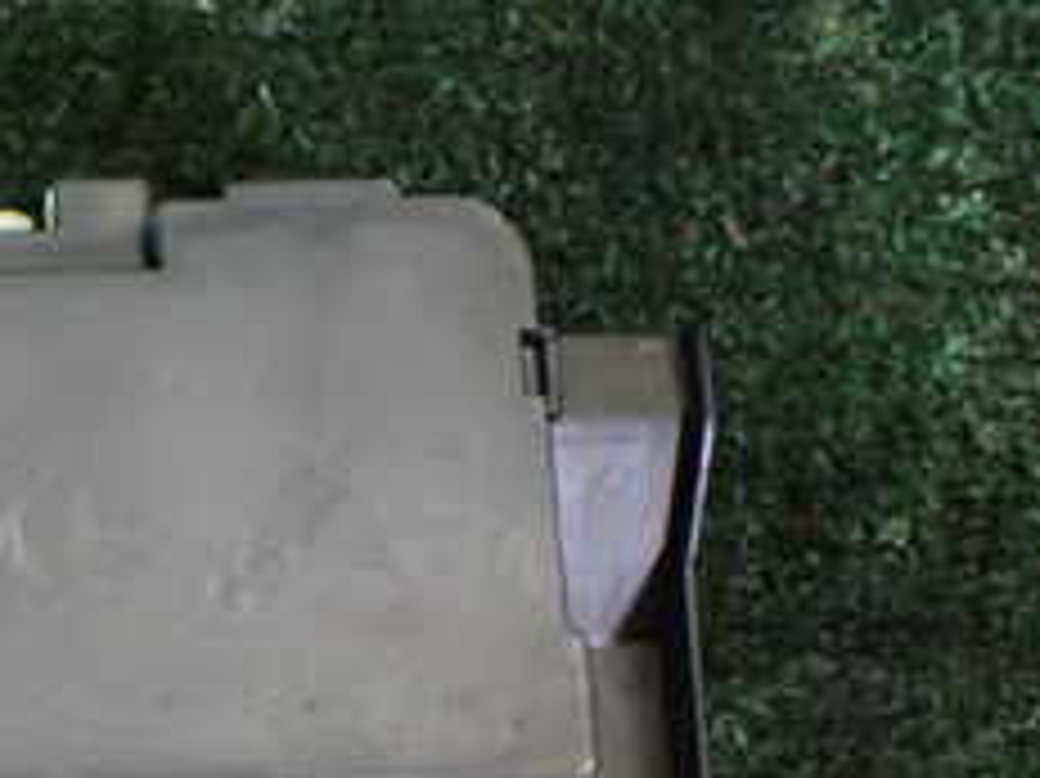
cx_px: -279
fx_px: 2342
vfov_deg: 18.4
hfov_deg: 22.6
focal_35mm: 78
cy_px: 760
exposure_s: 1/30
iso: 800
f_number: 2.3
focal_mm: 5.4
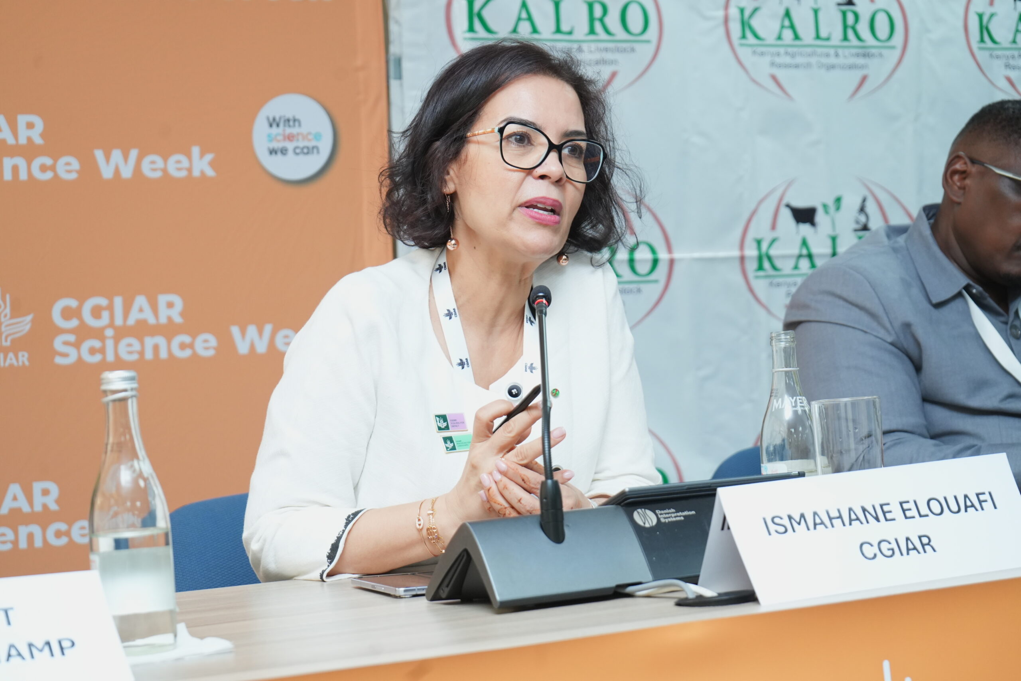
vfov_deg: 19.5
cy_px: 340
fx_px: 1985
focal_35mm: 70
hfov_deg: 28.8
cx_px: 510
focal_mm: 70
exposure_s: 1/125
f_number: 5.6
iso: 2500
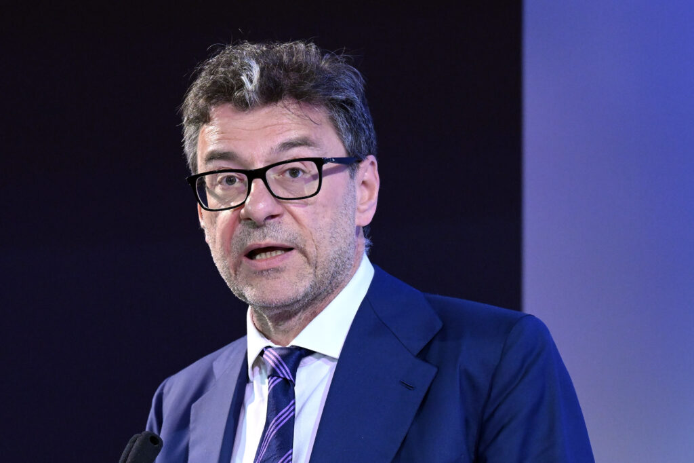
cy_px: 232
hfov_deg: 6.9
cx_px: 347
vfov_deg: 4.6
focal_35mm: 300
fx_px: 5781
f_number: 4.5
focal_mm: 200
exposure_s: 1/250
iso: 3200
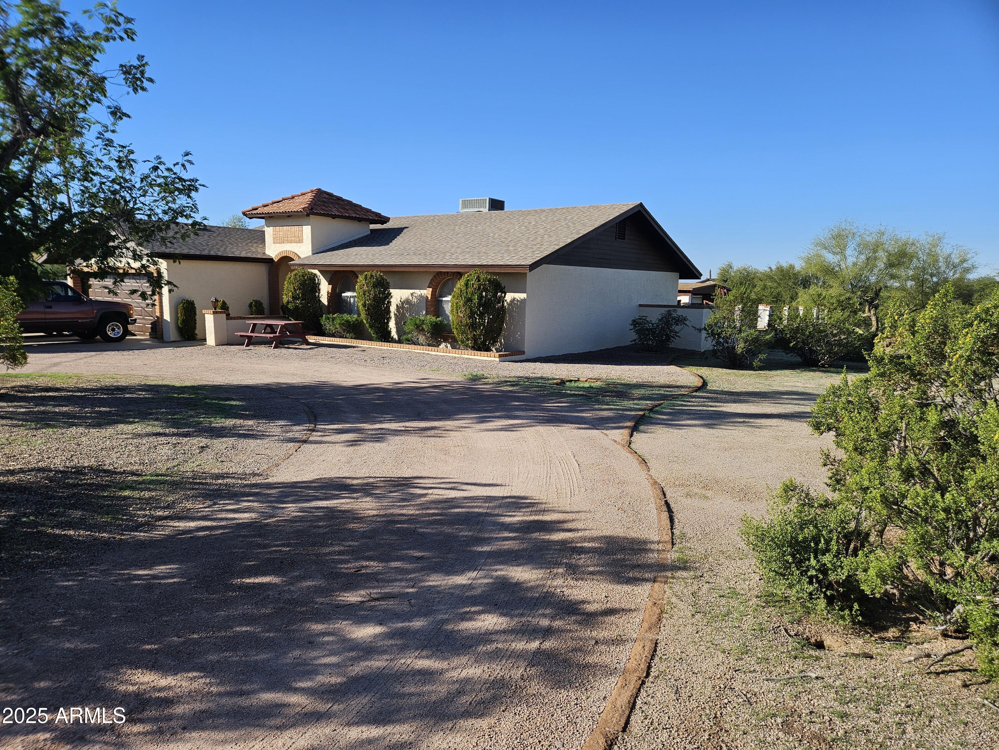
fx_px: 664
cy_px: 375
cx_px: 500
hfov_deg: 73.9
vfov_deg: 58.9
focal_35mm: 23
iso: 25
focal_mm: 5.4
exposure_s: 1/1563
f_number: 1.8
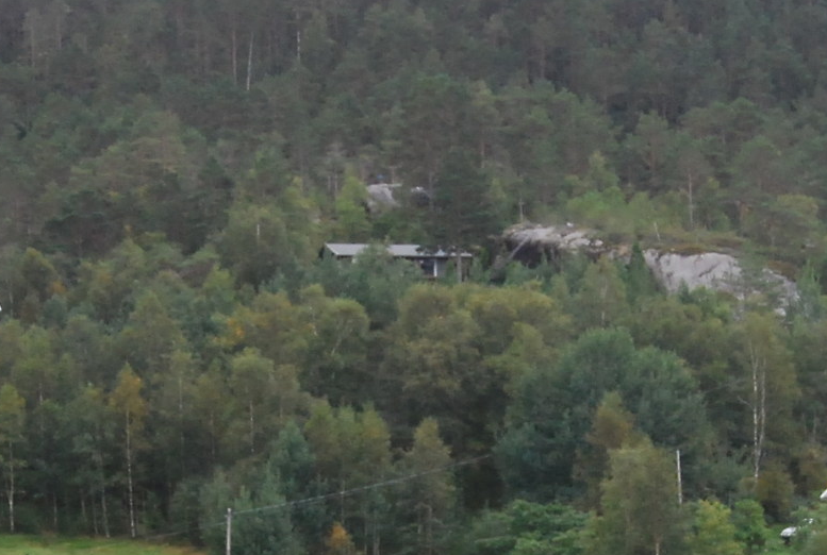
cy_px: 786
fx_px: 4052
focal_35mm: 176
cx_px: 309
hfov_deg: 11.6
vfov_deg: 7.7
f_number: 4.8
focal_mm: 38
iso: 800
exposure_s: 1/160
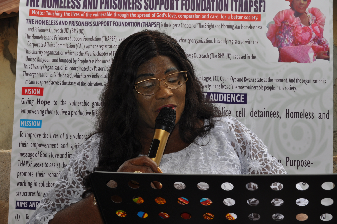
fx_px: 533
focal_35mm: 57
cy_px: 112
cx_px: 168
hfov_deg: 35.1
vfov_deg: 23.7
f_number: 9
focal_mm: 38
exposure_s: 1/200
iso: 200
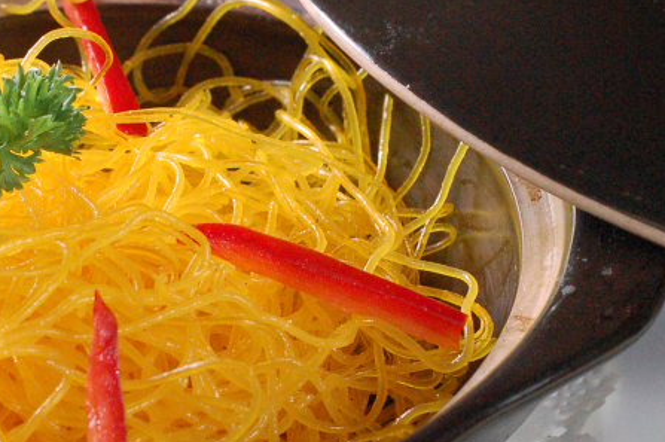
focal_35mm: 172
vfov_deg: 8.0
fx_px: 3174
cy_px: 194
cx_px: 10
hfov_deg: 11.8
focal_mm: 50
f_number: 7.1
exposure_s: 1/200
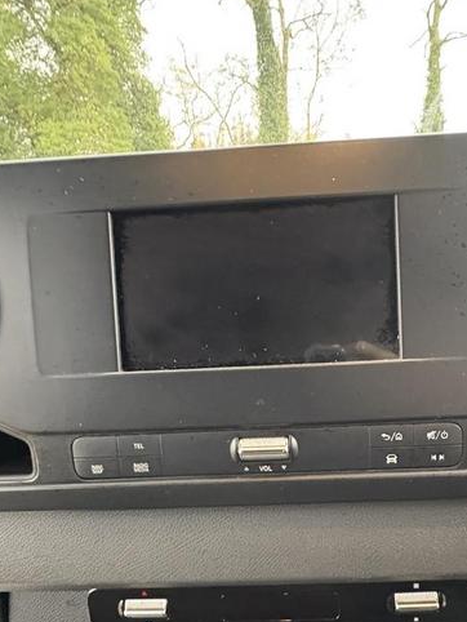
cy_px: 382
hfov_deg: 52.4
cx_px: 301
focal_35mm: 26
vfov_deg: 66.4
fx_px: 467
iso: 800
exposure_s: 1/54
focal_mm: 2.22
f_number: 2.2
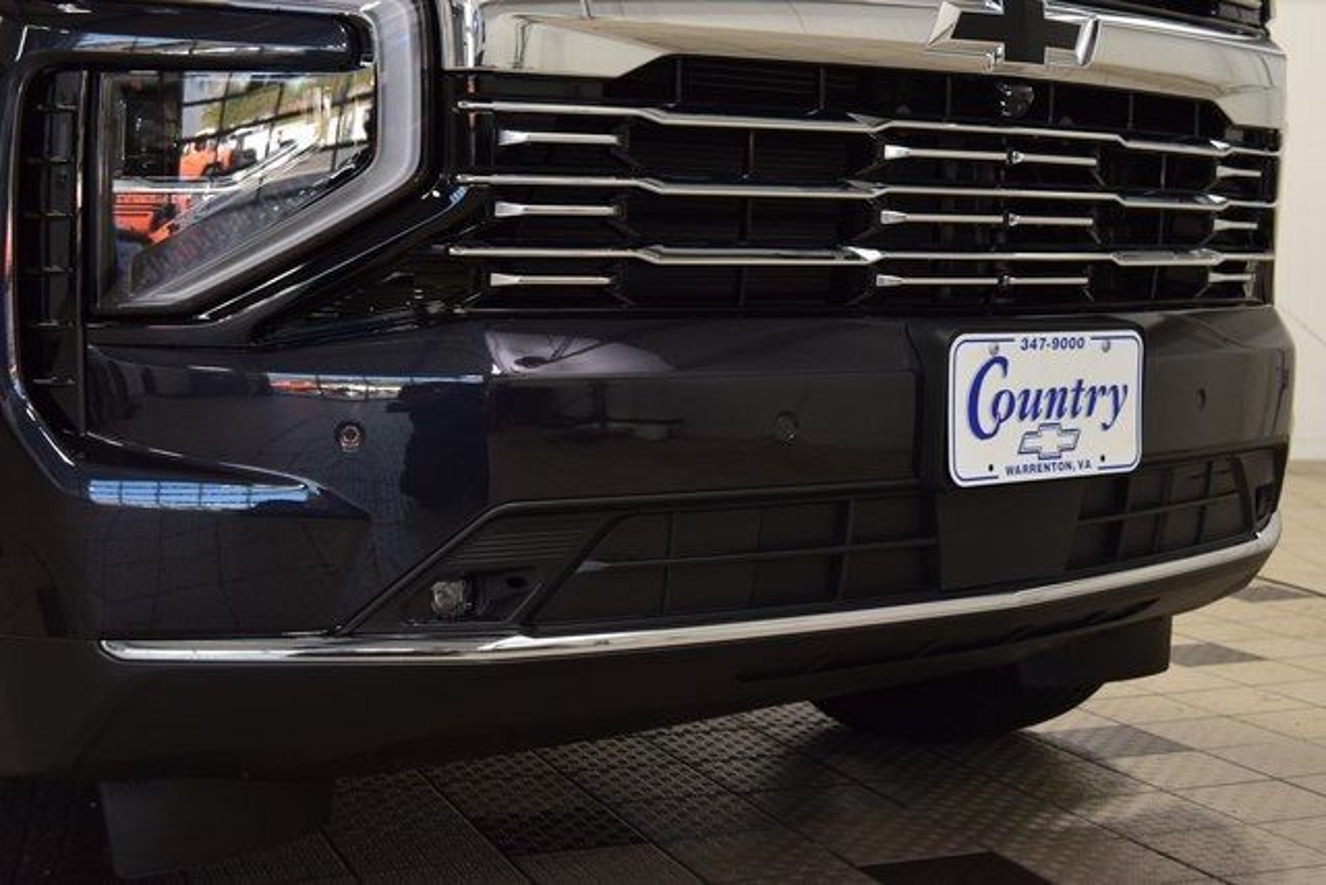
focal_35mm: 54
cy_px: 442
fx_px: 1989
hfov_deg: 36.9
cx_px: 663
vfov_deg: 25.1
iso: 1600
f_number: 6.3
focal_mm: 36
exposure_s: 1/60
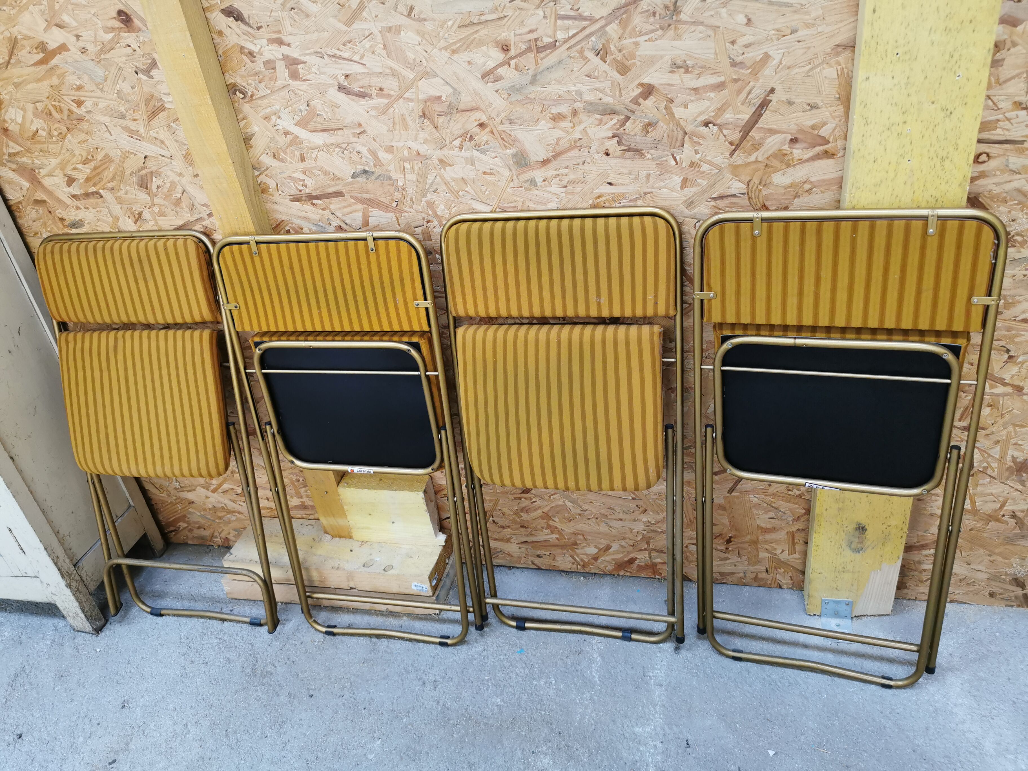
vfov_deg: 51.4
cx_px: 514
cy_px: 386
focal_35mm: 27
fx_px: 802
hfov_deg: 65.3
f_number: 1.6
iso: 160
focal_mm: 5.56
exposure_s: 1/100
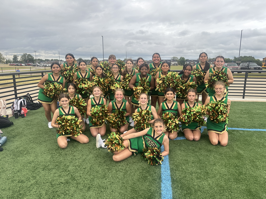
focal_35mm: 24
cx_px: 133
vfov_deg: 56.8
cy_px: 100
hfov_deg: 71.6
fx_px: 184
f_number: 1.78
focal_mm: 6.86
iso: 80
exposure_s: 1/393
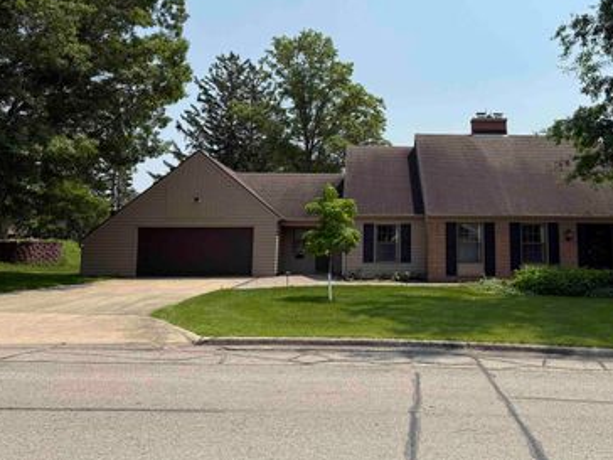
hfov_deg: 54.2
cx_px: 411
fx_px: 584
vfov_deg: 42.7
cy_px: 181
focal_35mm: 33
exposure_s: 1/6711
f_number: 1.78
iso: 80
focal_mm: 6.76
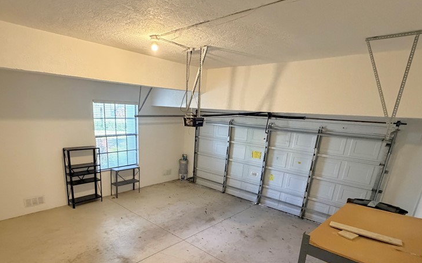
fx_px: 241
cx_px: 185
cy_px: 184
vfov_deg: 55.5
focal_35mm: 21
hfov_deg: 81.9
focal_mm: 2.22
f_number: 2.2
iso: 1000
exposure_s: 1/60
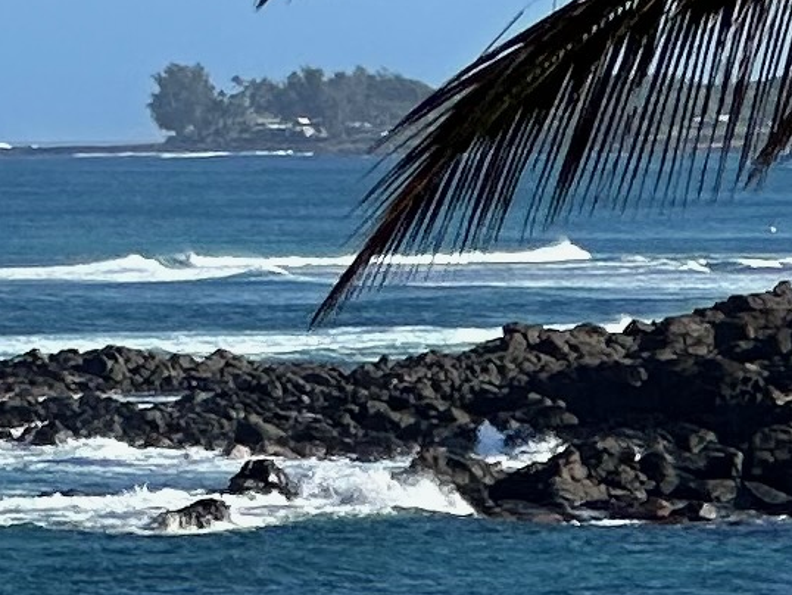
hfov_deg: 3.4
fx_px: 13207
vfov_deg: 2.6
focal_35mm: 577
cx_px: -1569
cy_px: -194
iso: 32
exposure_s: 1/867
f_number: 2.8
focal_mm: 9
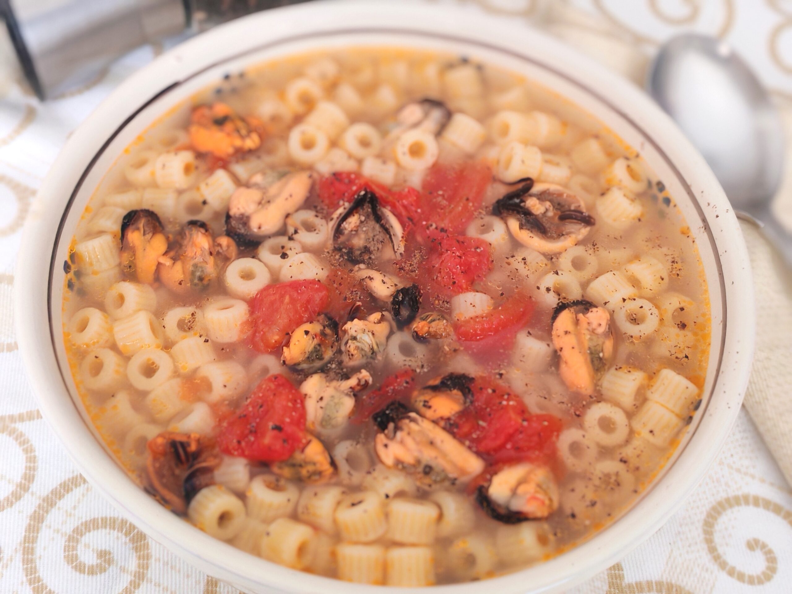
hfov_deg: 35.5
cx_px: 396
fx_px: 1235
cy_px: 297
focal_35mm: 54
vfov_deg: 27.0
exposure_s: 1/33
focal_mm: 5.52
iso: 400
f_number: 2.8
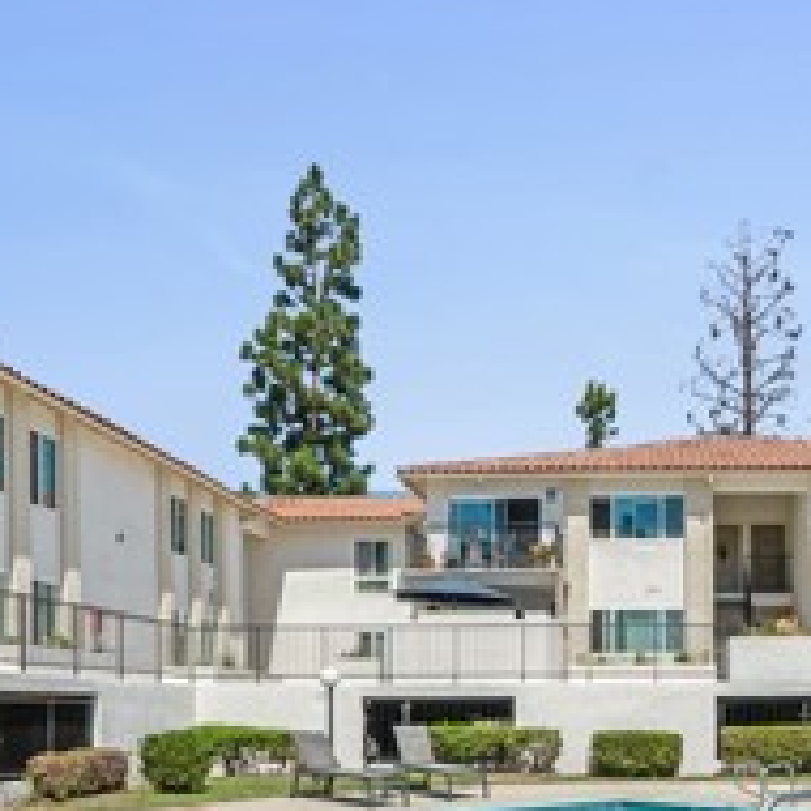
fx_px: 1060
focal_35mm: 40
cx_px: 627
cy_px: 717
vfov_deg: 39.1
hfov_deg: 40.4
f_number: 10
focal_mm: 14
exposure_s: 1/320
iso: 100
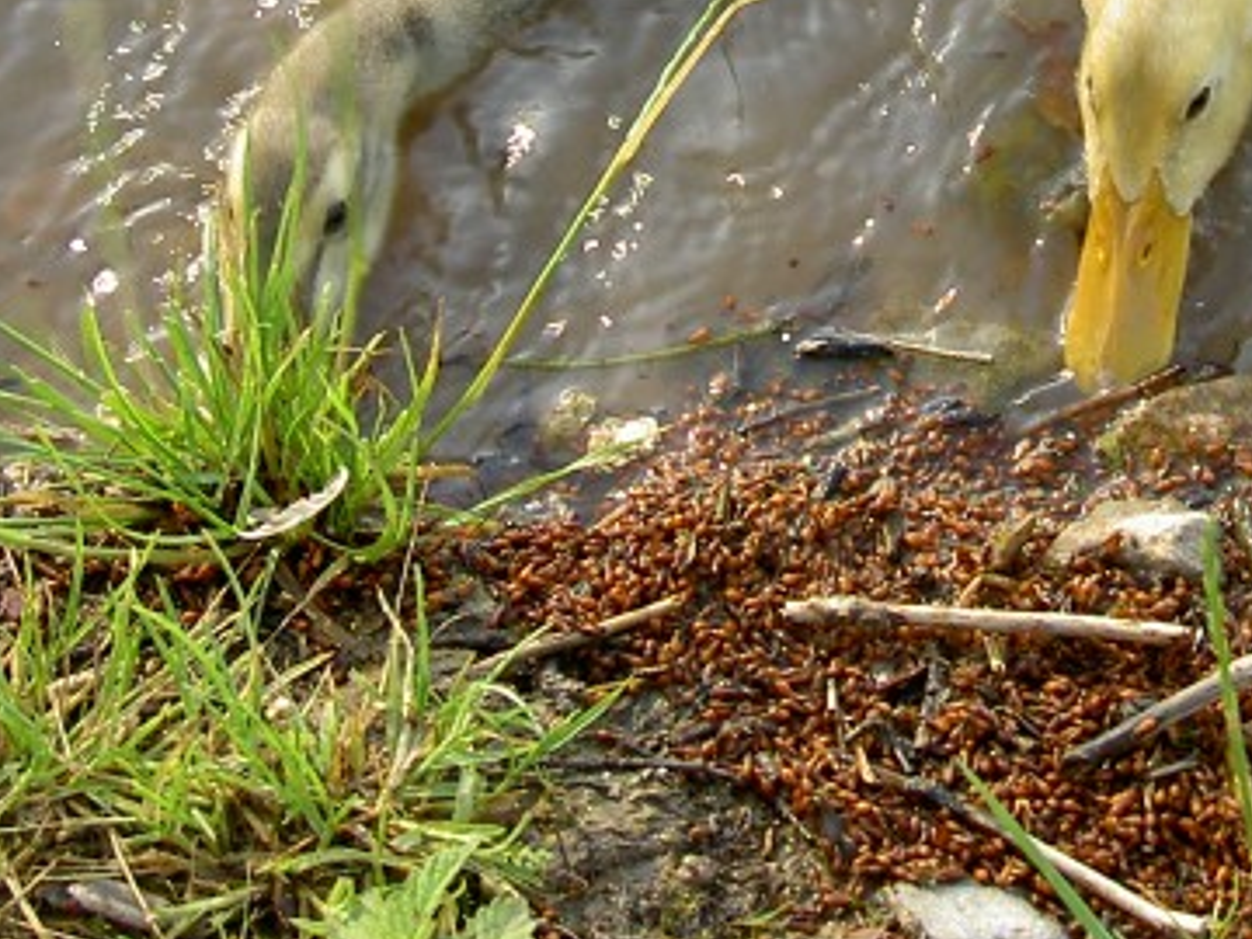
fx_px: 4015
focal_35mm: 111
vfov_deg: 13.1
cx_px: 911
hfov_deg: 17.6
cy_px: -94
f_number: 2.8
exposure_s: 1/125
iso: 100
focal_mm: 8
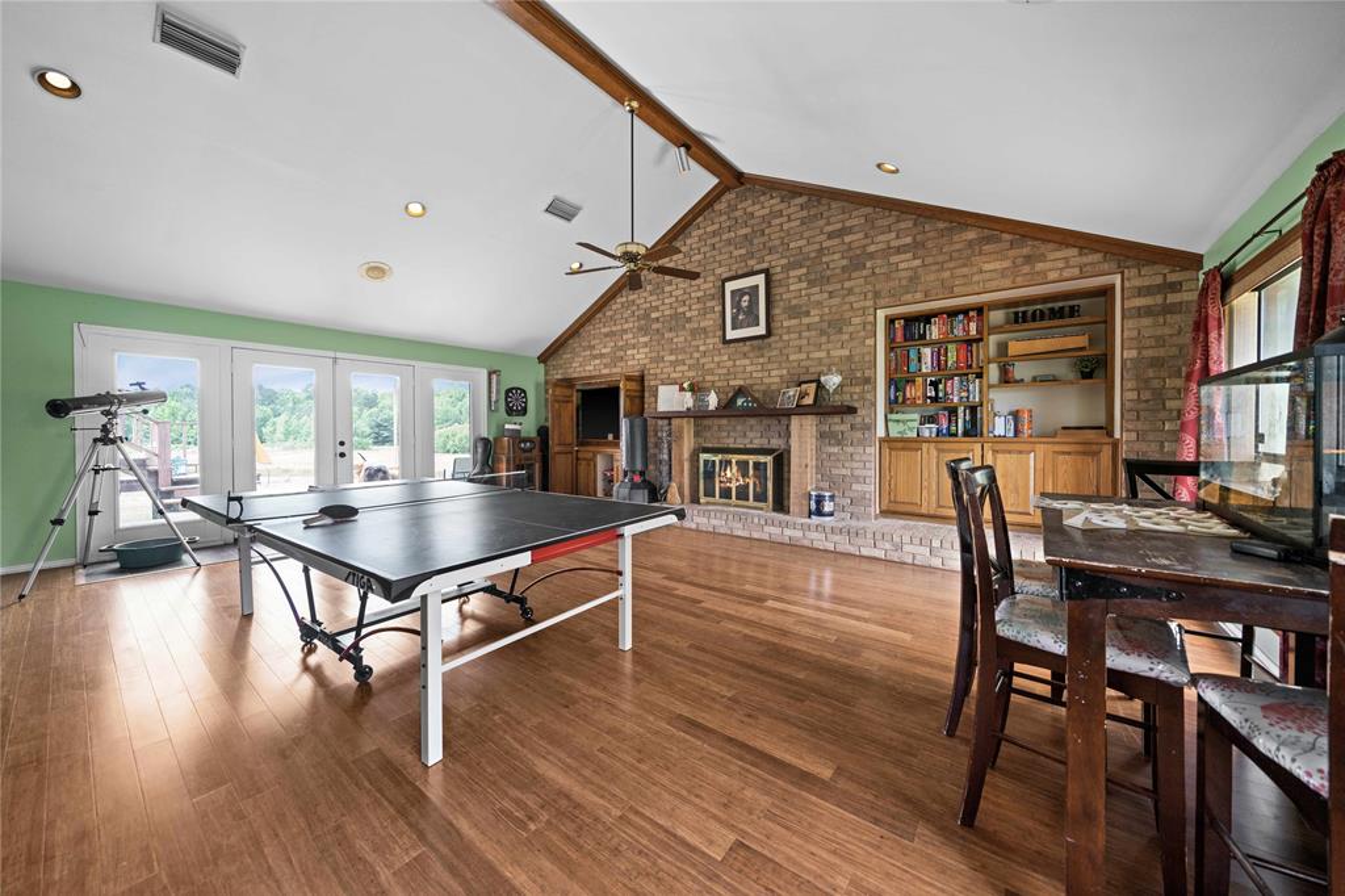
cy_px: 448
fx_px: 448
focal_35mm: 12
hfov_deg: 112.6
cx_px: 672
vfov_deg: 90.0
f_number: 5
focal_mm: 12
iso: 320
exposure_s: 1/30
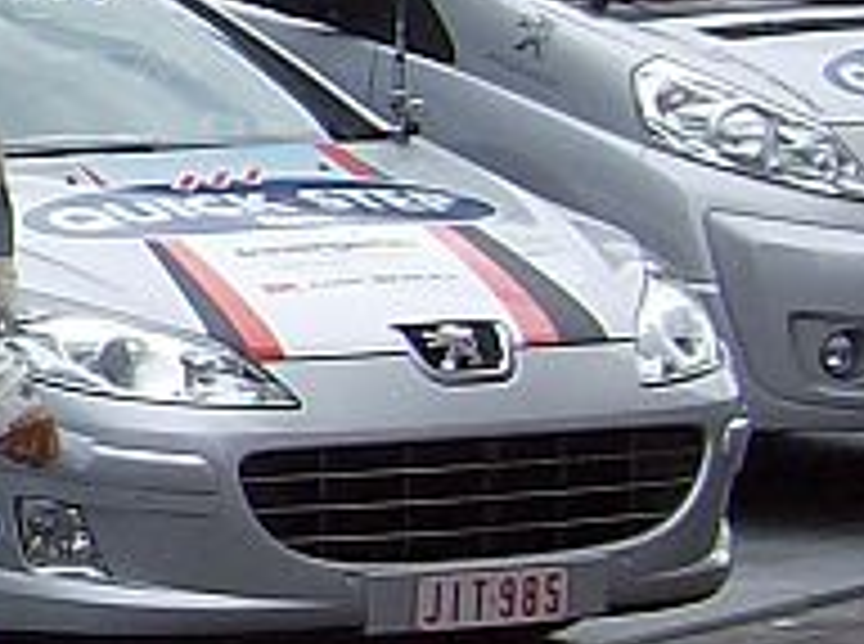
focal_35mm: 245
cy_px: -38
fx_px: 6100
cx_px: -1269
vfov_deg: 6.0
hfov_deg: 7.5
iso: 100
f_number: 5.1
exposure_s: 1/326
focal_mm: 7.7
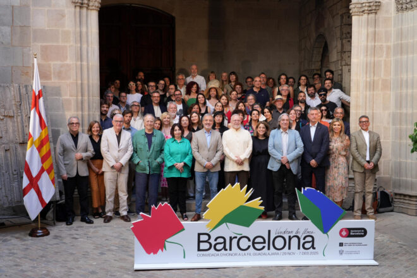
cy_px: 139
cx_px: 208
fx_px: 521
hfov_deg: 43.6
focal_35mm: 45
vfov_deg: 29.9
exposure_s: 1/100
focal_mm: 45
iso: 500
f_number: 7.1
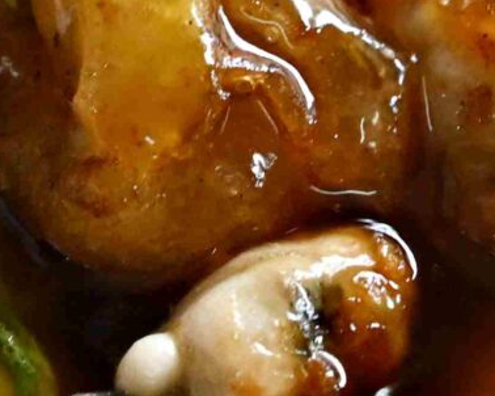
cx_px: 215
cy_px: 16
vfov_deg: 3.2
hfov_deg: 4.1
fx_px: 6984
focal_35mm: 477
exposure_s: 1/200
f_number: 3.2
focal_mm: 50
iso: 1000
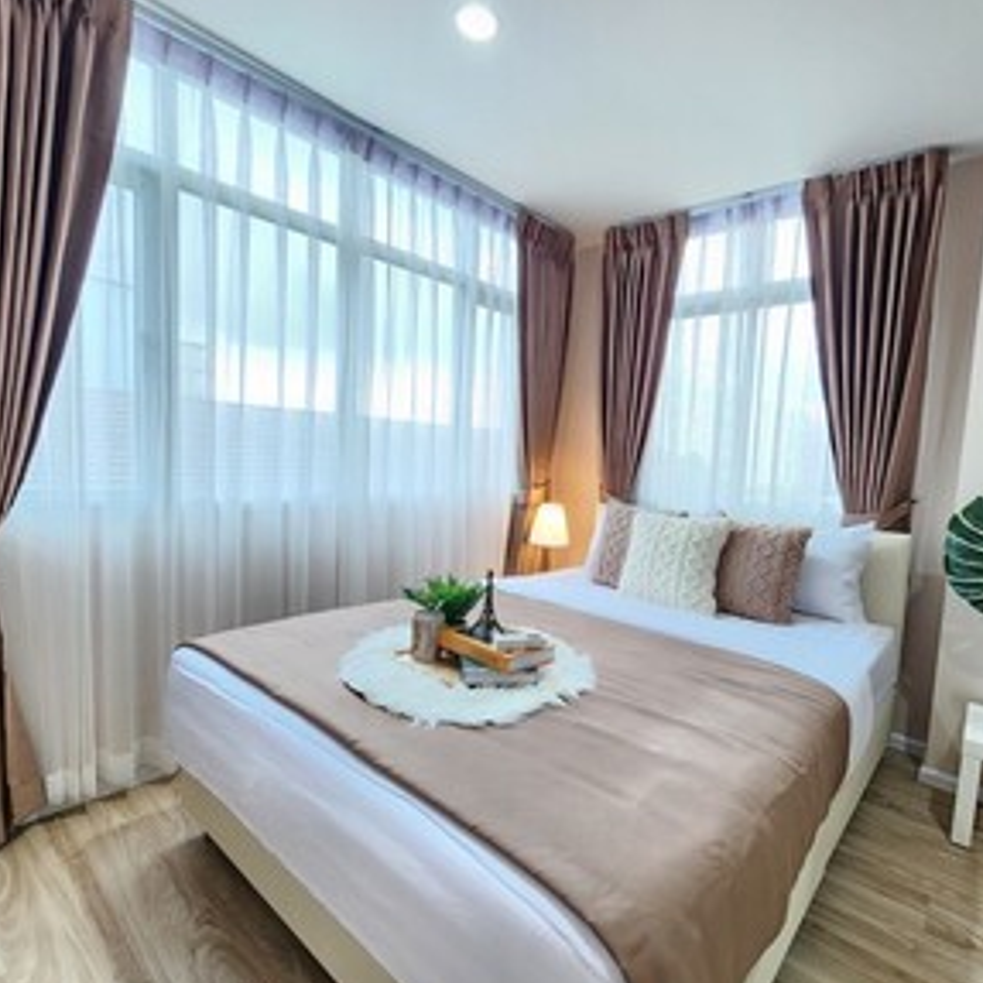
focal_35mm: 16
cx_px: 582
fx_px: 514
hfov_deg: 86.5
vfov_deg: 87.4
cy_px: 503
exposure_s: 1/50
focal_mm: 2.2
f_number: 2.2
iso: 320
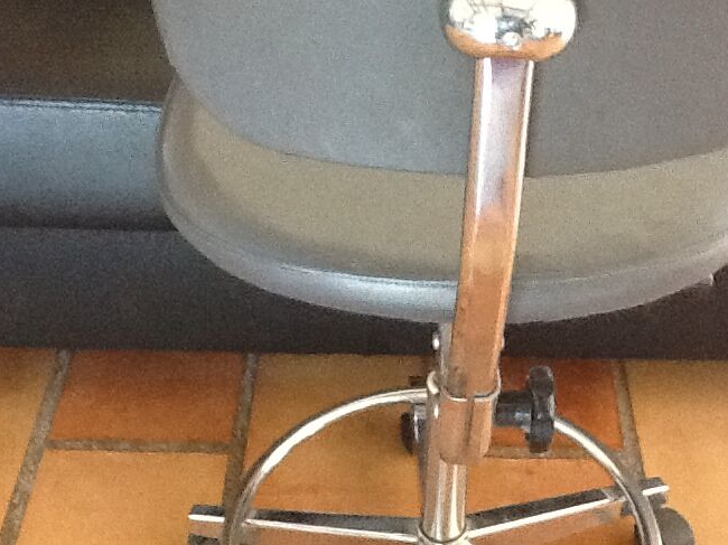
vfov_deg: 22.5
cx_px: 422
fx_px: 1366
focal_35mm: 65
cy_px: 170
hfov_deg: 29.8
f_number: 2.4
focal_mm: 2.03
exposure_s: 1/30
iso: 320
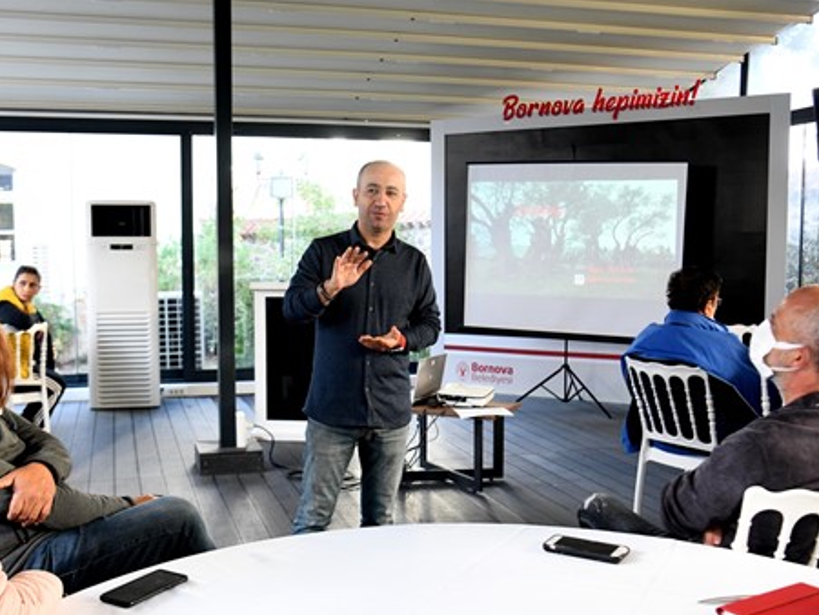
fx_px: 971
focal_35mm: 41
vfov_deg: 35.2
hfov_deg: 45.7
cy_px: 304
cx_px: 369
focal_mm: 32
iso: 2000
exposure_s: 1/160
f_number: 4
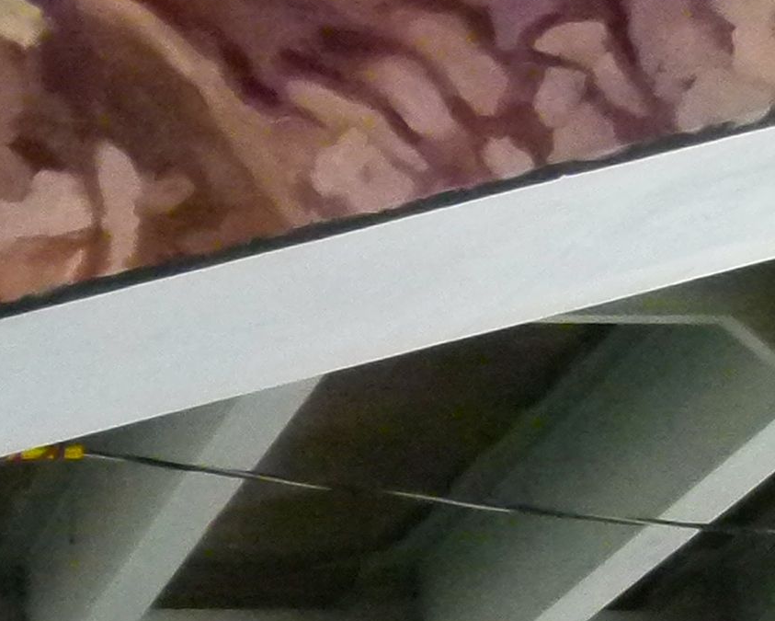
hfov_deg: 13.0
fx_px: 2868
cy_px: 844
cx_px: -843
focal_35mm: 125
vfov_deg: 11.9
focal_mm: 4.5
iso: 400
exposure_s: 1/50
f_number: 2.8
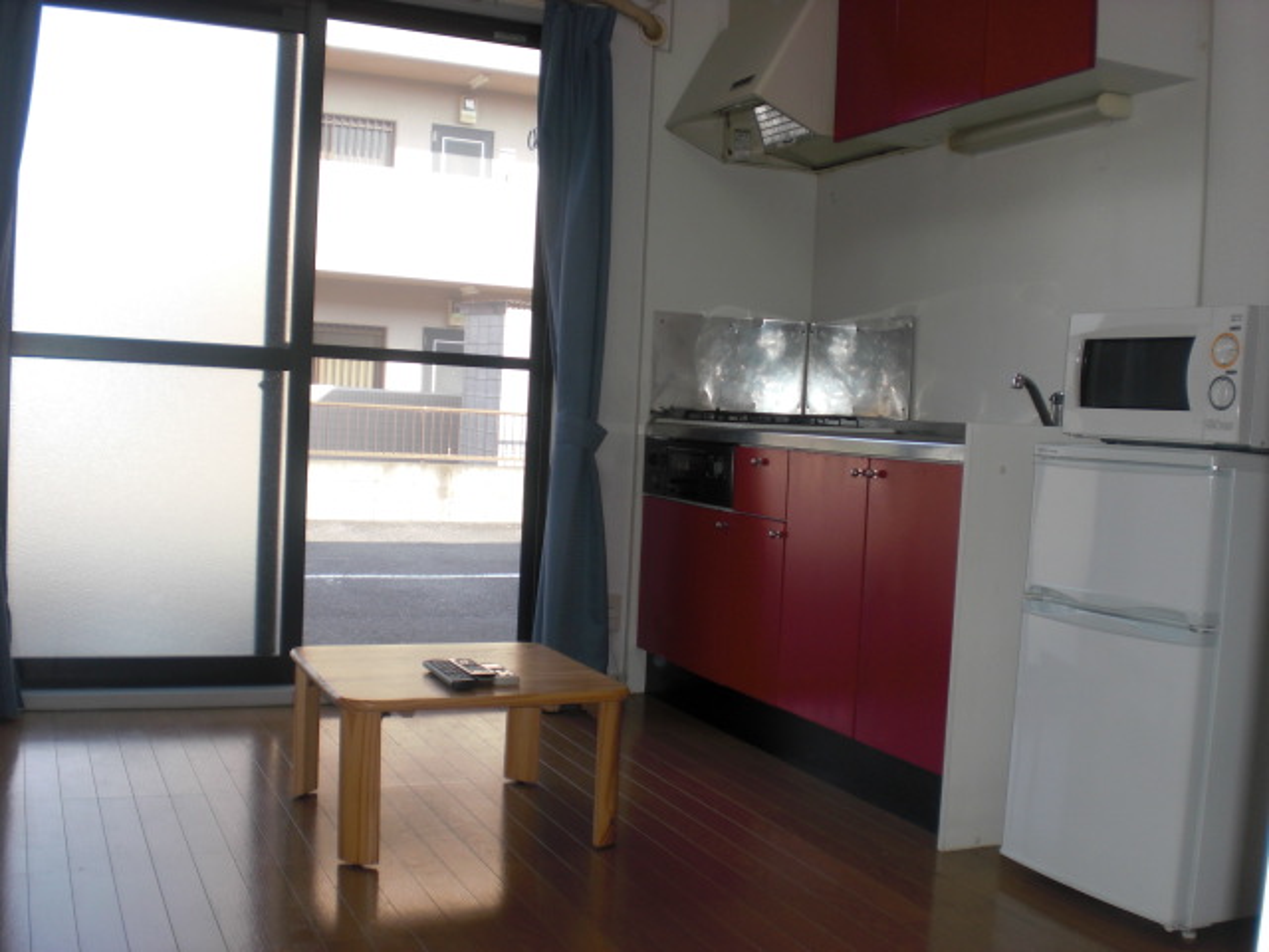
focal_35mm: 38
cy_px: 476
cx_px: 634
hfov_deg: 49.0
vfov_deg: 37.7
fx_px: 1393
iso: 64
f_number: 3.1
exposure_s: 1/125
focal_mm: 6.3
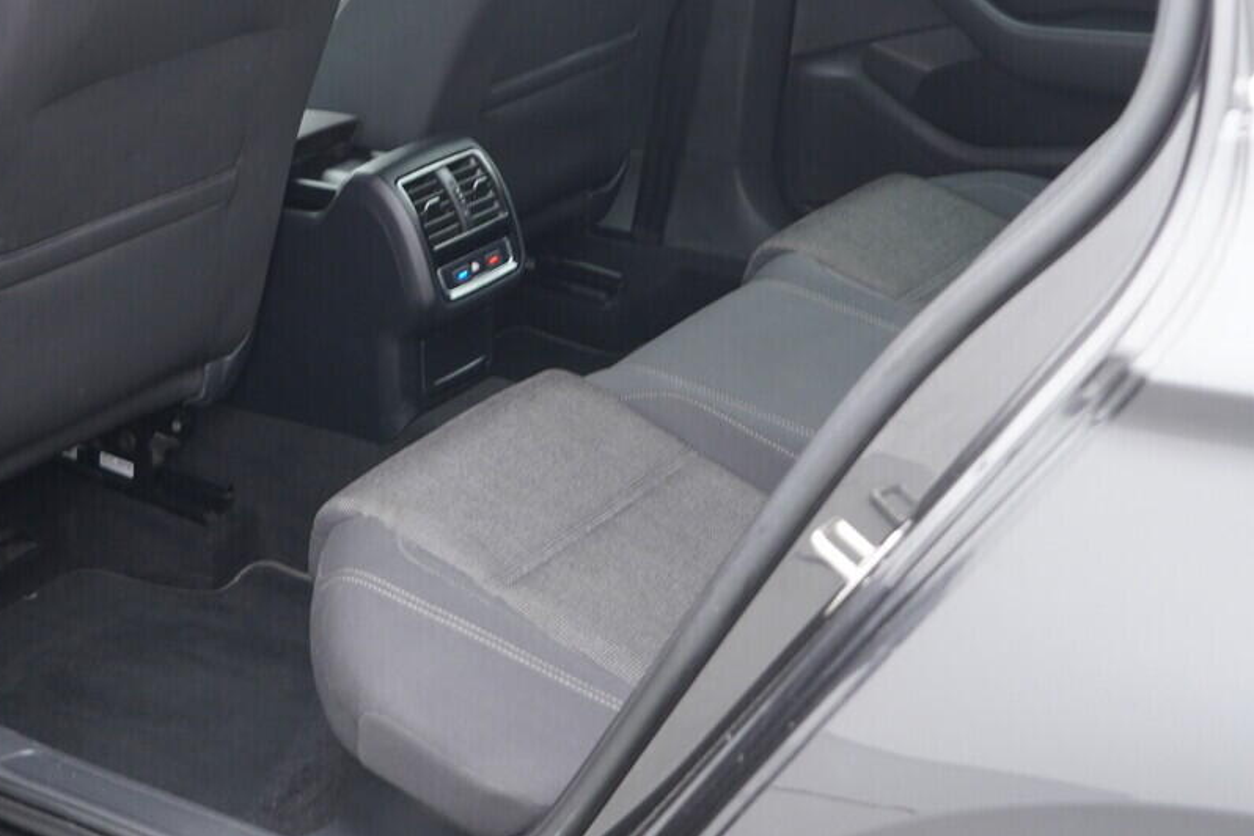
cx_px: 404
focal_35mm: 65
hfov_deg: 30.7
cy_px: 149
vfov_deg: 20.6
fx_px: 2264
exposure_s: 1/40
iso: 320
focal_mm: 24
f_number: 2.8
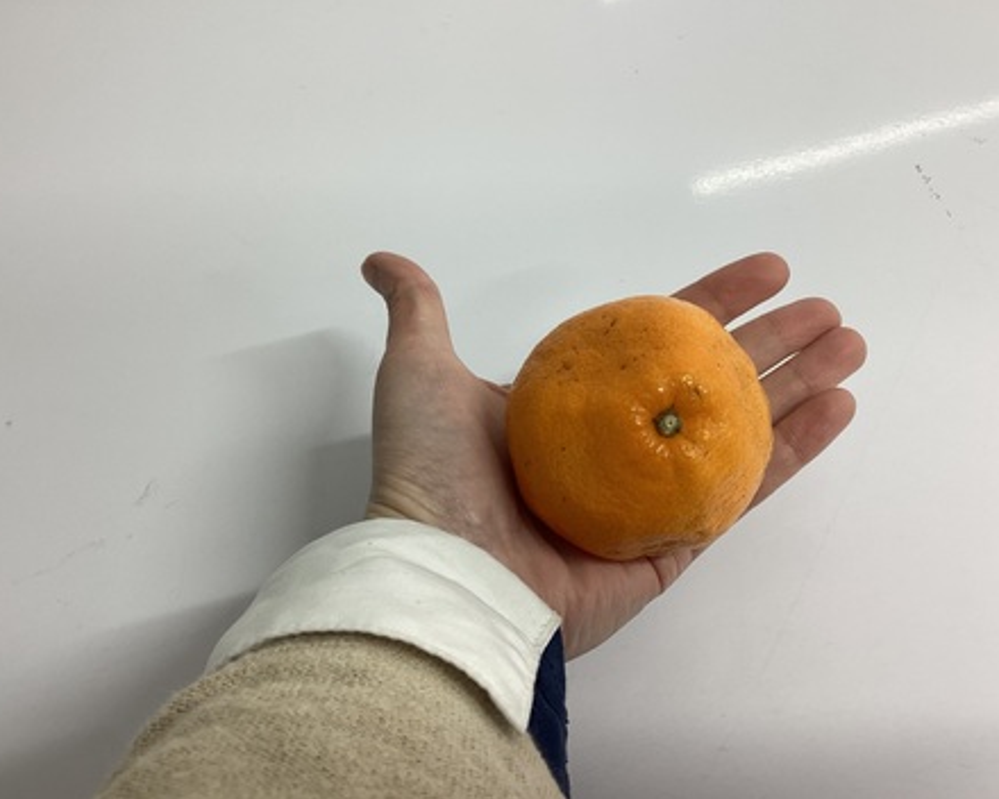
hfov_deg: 54.2
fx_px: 976
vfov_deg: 44.5
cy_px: 400
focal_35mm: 33
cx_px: 511
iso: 50
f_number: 2.4
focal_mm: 3.3
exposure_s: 1/60
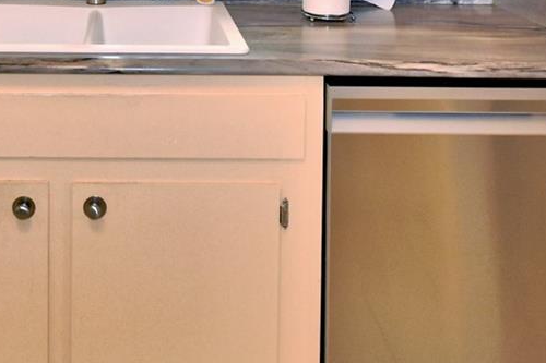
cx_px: 143
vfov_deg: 24.4
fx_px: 728
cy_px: -111
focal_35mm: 48
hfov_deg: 40.1
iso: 200
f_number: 4.5
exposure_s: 1/40
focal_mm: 10
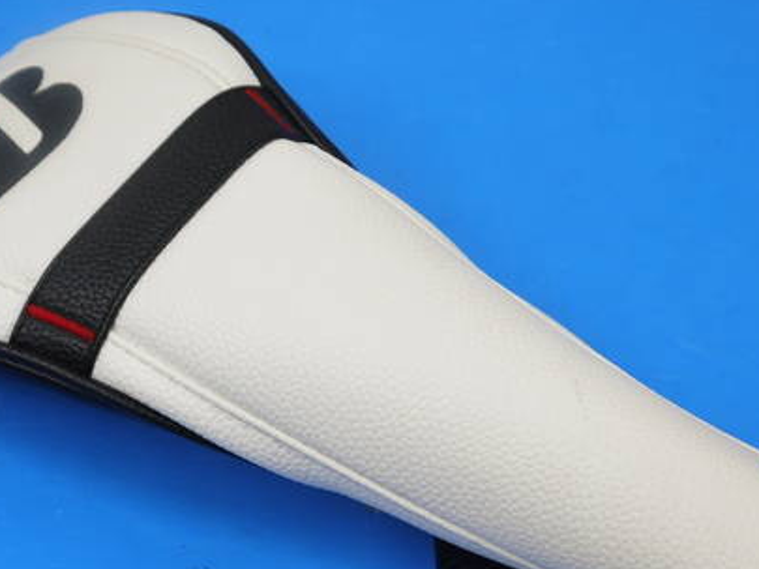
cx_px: 305
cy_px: 363
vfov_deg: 18.6
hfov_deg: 24.7
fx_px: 1733
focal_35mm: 79
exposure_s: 1/60
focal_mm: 25
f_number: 4.6
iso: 160
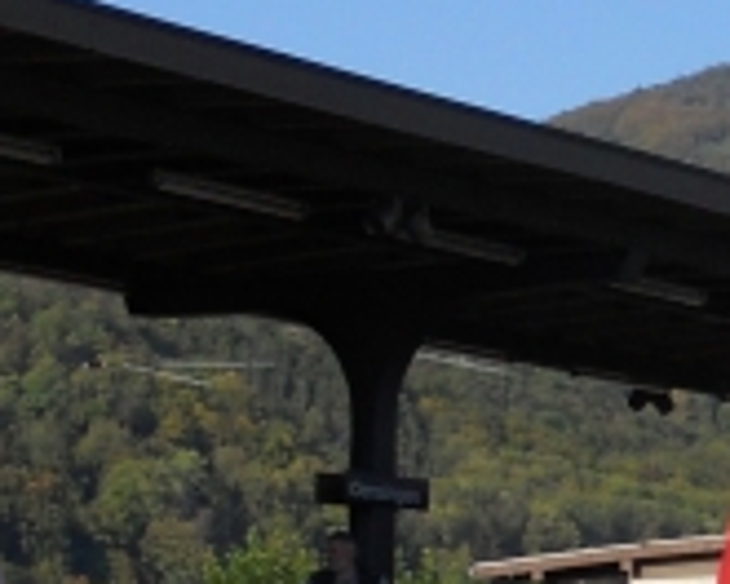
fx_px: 3673
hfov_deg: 10.2
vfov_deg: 9.1
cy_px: 380
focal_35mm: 170
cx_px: 1602
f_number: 5.4
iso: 80
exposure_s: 1/320
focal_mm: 5
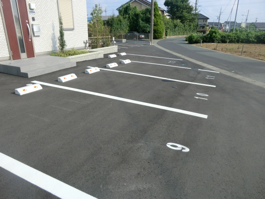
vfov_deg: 56.8
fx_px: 184
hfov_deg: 71.6
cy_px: 100
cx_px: 132
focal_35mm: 24
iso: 80
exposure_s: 1/800
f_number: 3.2
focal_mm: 4.3
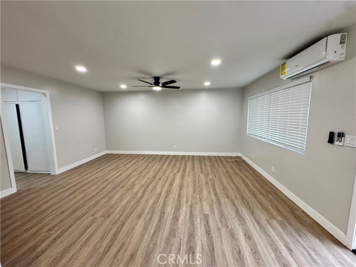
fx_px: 144
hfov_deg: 102.1
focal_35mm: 14
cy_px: 134
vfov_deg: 85.7
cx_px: 178
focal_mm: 2.22
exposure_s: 1/120
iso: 200
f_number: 2.2
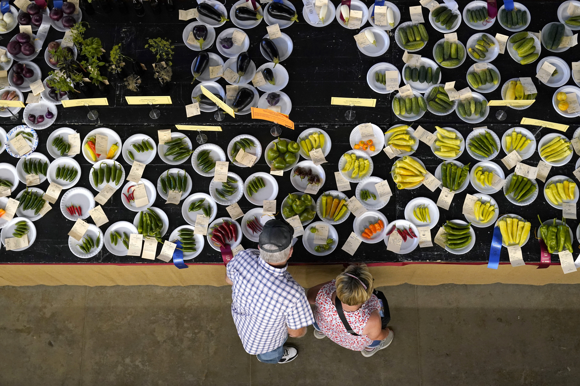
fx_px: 773
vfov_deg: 28.1
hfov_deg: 41.1
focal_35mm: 48
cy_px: 193
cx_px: 290
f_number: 4.5
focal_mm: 48
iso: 3200
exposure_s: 1/320
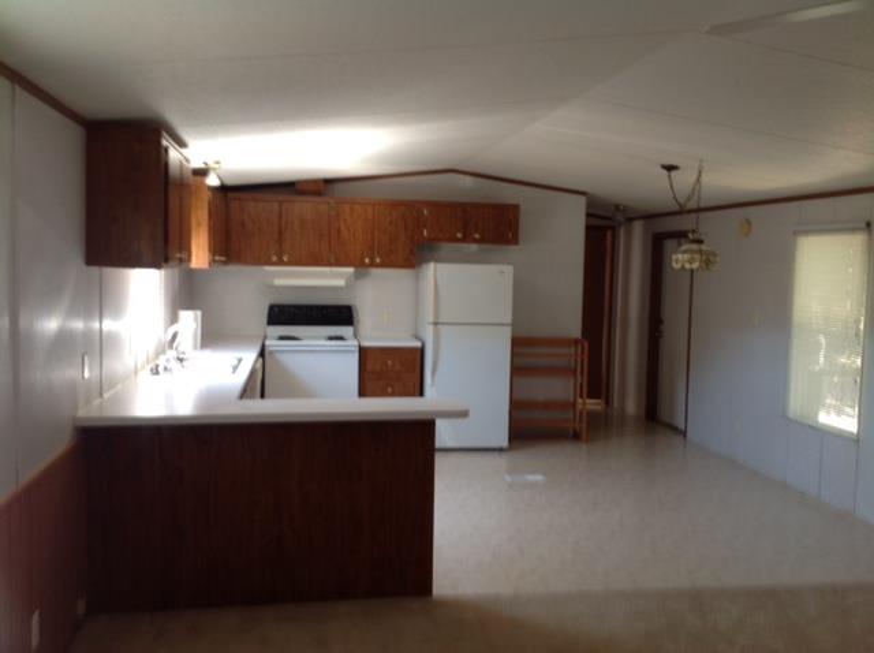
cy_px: 326
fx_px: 882
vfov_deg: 40.6
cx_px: 437
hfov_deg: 52.7
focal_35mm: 35
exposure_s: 1/15
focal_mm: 4.28
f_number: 2.4
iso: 64
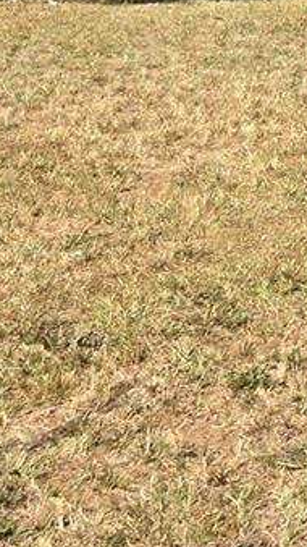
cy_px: -138
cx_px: 842
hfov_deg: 9.1
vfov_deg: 17.7
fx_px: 1651
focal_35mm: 114
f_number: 1.8
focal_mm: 5.4
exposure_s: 1/1384
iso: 25
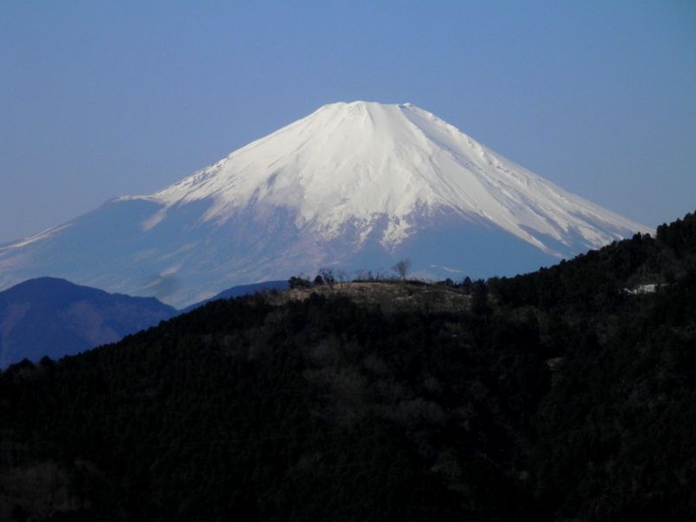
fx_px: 4544
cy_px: 261
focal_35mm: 226
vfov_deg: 6.6
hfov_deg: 8.8
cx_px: 347
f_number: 6.1
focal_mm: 40.2
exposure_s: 1/1600
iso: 80
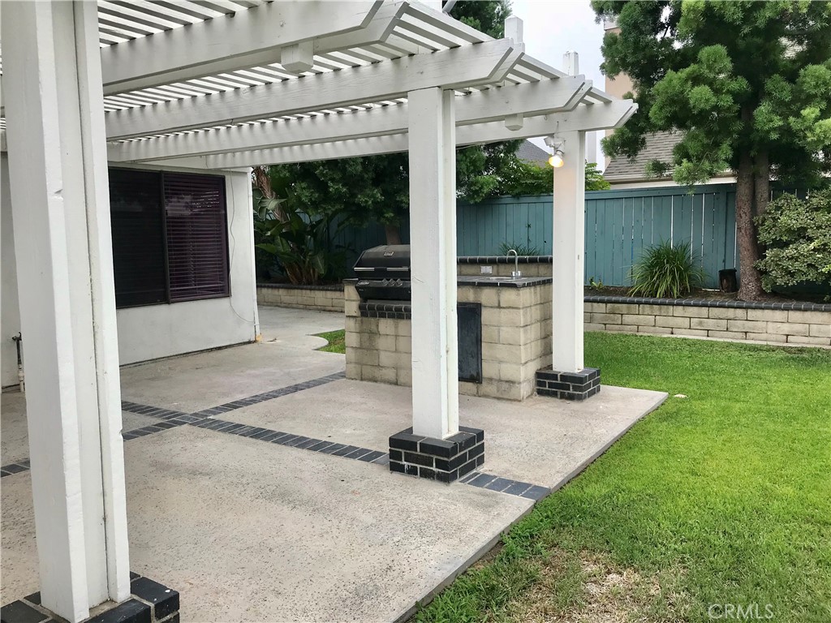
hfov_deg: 63.4
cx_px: 416
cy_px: 312
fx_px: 672
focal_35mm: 28
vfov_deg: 49.7
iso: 20
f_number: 1.8
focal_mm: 3.99
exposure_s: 1/742
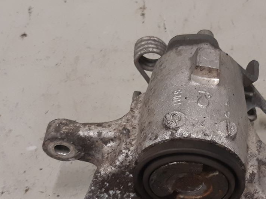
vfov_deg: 19.4
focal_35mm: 75
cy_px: 165
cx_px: 188
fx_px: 576
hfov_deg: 25.8
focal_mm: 3.93
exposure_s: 1/50
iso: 125
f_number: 1.7
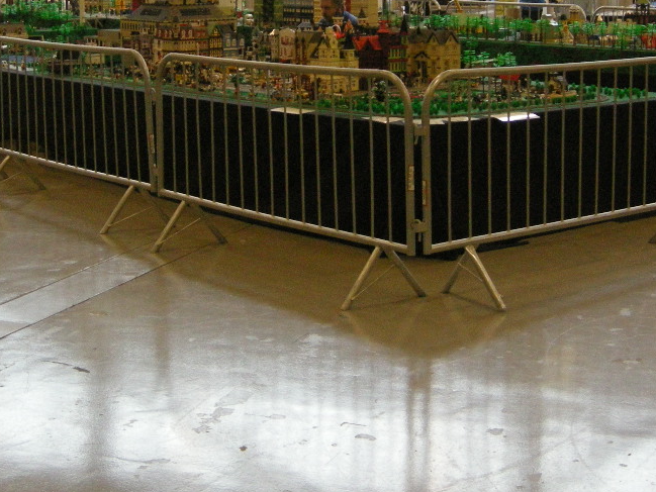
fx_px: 1346
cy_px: 84
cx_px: 353
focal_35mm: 71
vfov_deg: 20.4
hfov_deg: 27.4
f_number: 2.7
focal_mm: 7.5
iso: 400
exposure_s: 1/51.7
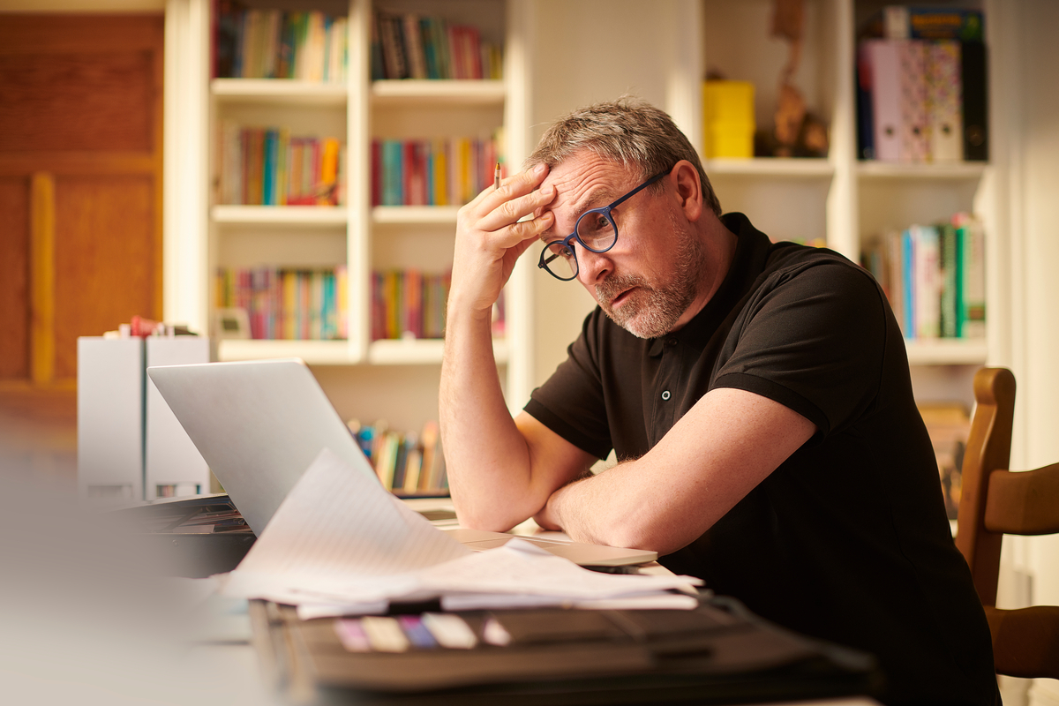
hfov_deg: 39.6
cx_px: 530
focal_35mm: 50
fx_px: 1471
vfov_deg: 27.0
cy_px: 353
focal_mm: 50
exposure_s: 1/160
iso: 250
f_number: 2.5
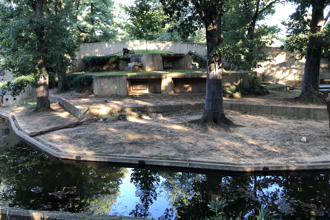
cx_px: 164
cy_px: 99
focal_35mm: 30
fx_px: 275
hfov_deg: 61.9
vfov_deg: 43.5
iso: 25
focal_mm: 3.99
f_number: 1.8
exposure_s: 1/30
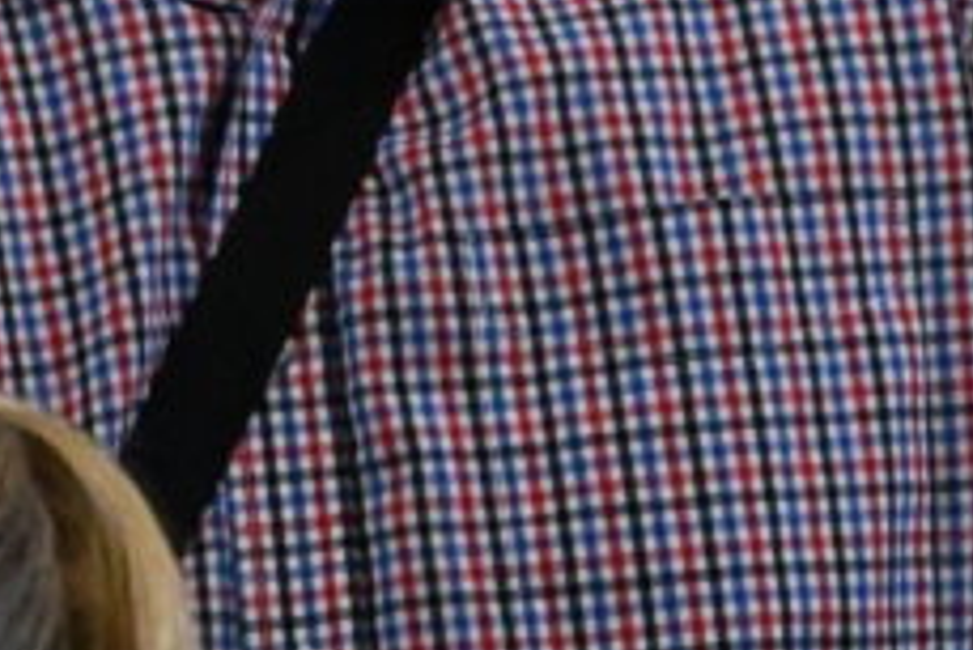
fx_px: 54466
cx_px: 76
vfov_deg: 0.7
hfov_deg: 1.0
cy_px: -74
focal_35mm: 2014
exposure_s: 1/500
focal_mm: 300
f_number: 6.3
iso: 14400
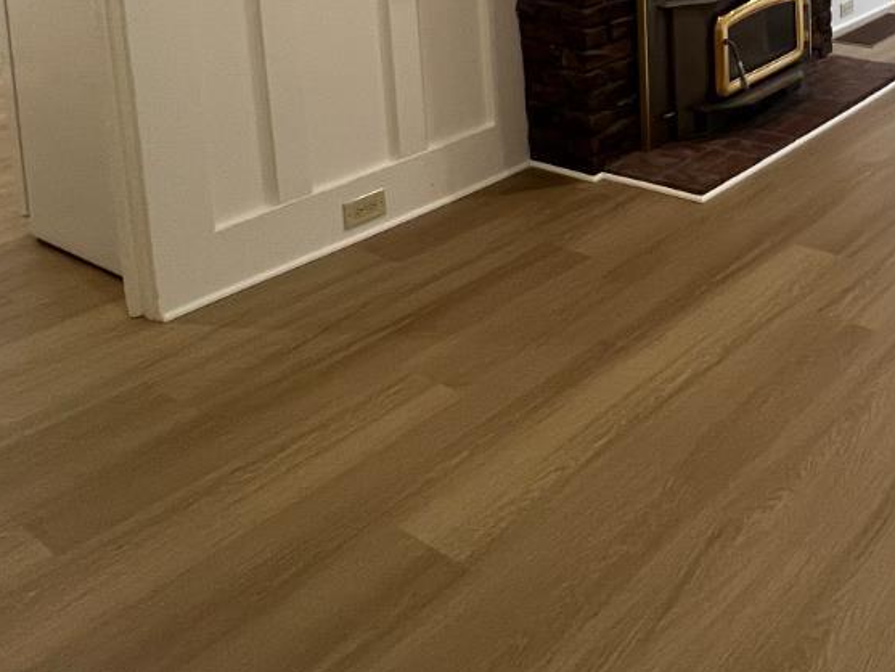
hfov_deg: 45.1
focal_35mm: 35
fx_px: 905
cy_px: -113
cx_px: 881
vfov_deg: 33.8
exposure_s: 1/120
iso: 200
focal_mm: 1.57
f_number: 1.8
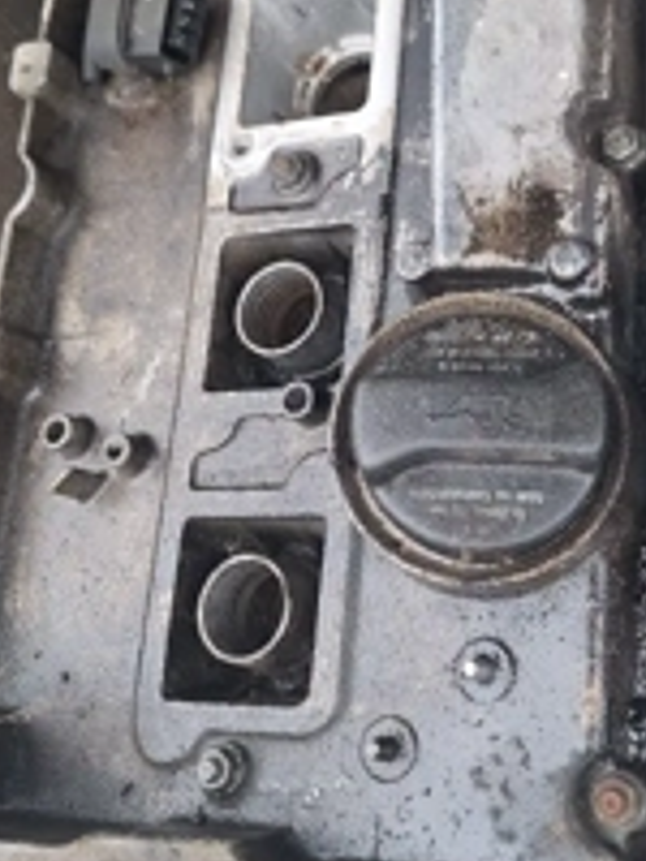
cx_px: 457
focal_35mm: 46
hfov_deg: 31.1
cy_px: 340
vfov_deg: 41.0
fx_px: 1145
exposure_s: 1/50
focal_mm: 5.54
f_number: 1.8
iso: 64
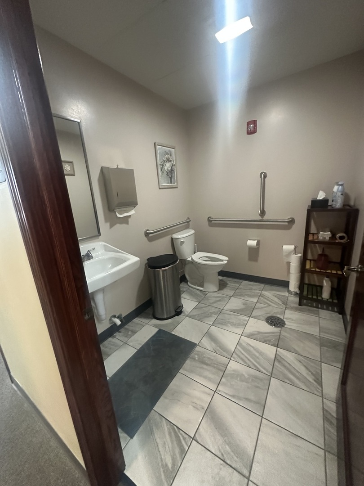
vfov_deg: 102.1
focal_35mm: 14
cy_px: 243
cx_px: 182
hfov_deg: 85.7
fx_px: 196
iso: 800
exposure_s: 1/60
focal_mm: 2.22
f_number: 2.2
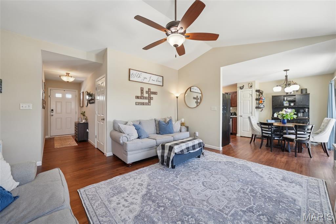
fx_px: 121
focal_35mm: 13
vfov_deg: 85.3
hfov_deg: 108.4
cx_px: 168
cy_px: 112
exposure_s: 1/20
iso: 400
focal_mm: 13
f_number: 8
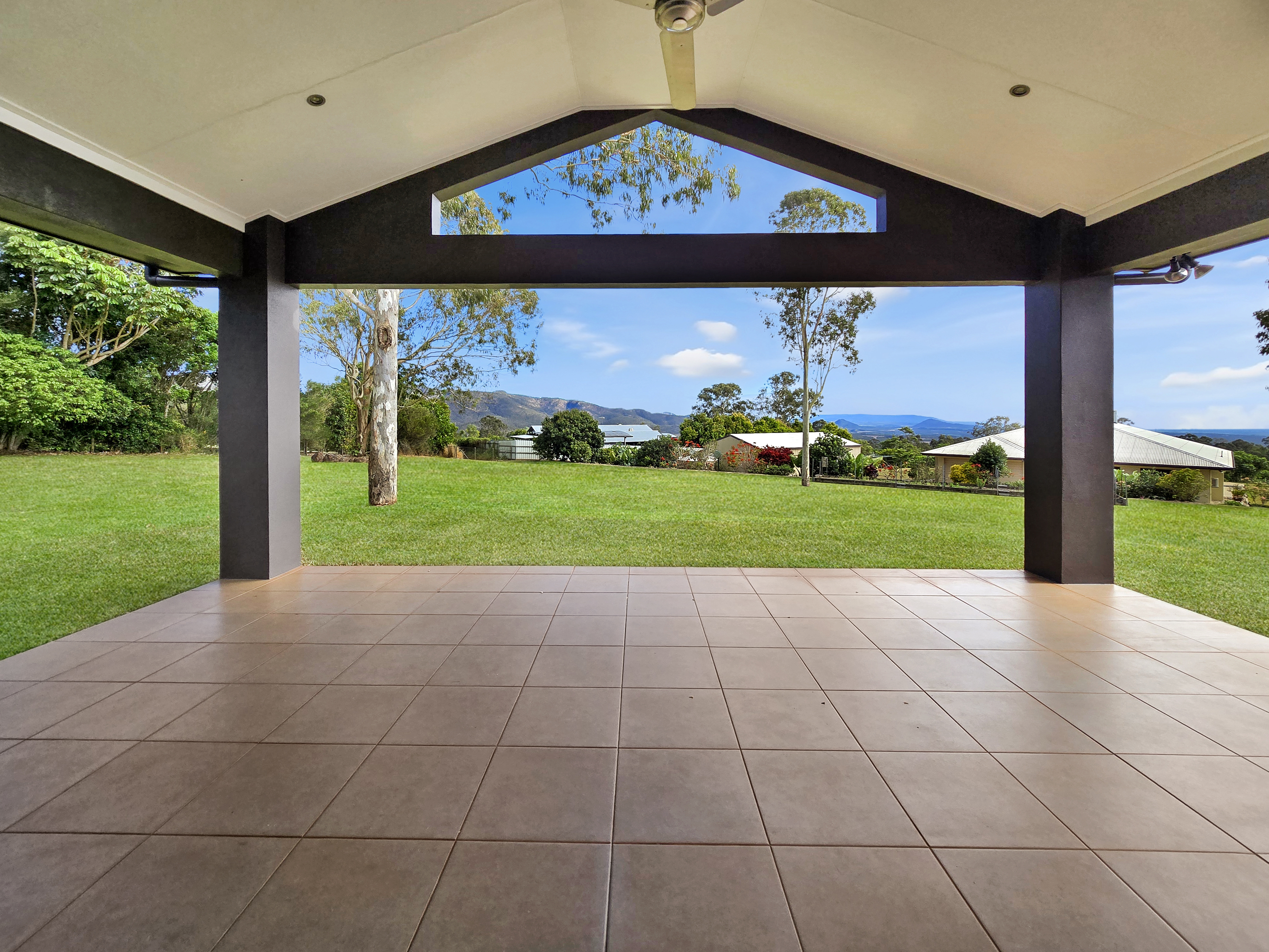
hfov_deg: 106.2
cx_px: 634
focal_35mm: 13
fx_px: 477
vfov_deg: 89.9
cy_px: 476
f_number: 2.2
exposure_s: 1/1189
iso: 50
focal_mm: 2.2
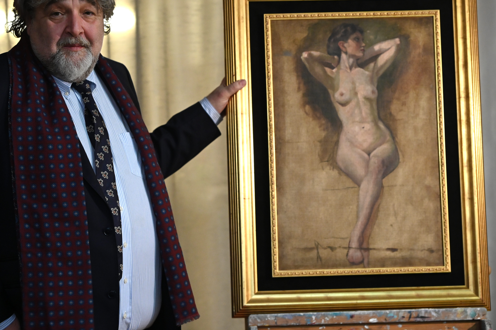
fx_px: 1845
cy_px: 120
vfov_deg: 10.2
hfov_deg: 15.3
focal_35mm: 134
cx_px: 217
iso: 2500
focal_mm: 105
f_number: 2.8
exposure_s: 1/100
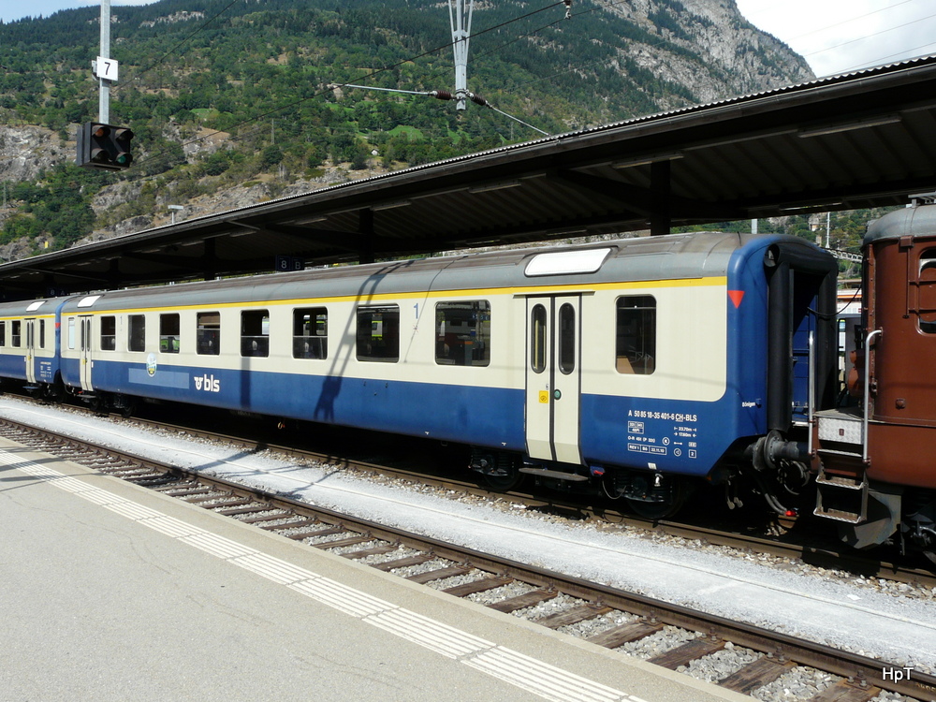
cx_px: 468
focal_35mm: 31
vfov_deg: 45.4
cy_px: 351
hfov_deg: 58.4
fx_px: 838
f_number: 5.6
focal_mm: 5
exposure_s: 1/400
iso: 100
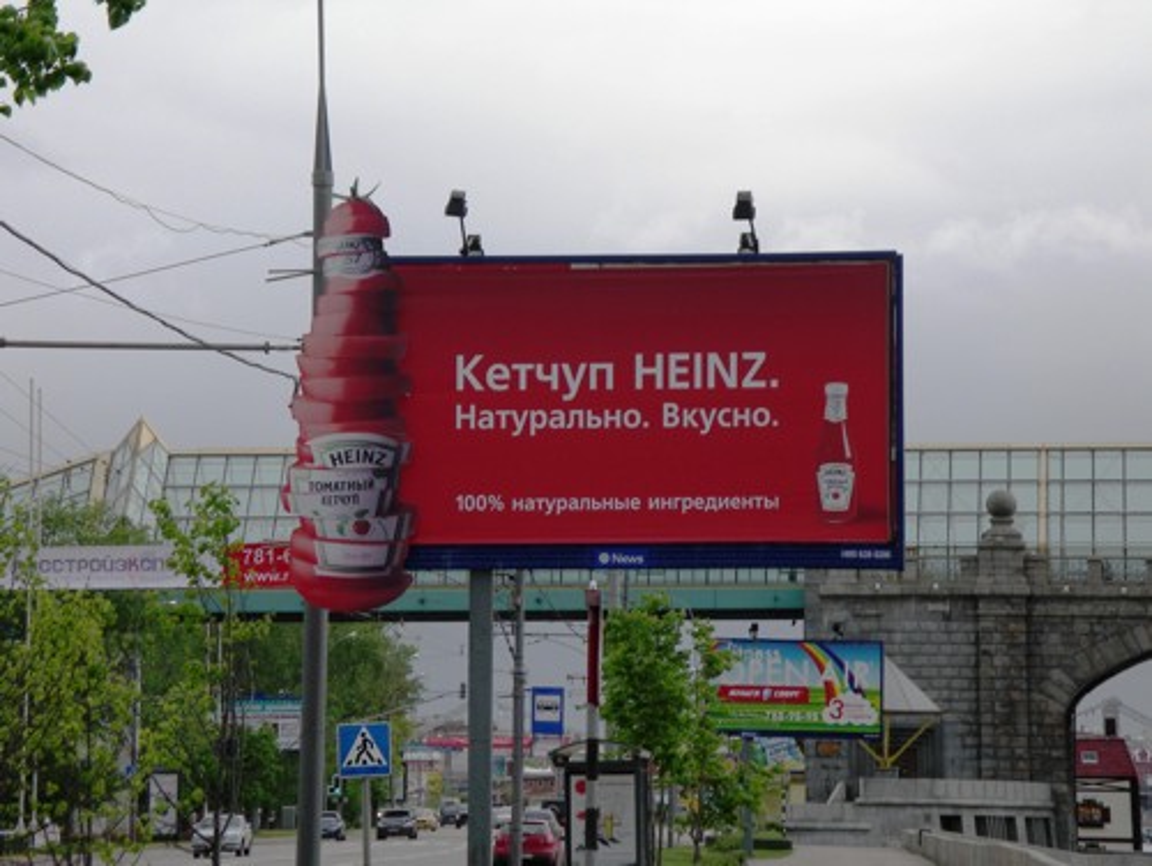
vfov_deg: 9.5
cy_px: 433
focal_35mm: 156
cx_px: 576
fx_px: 5197
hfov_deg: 12.6
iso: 80
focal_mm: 32.5
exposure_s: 1/250
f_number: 5
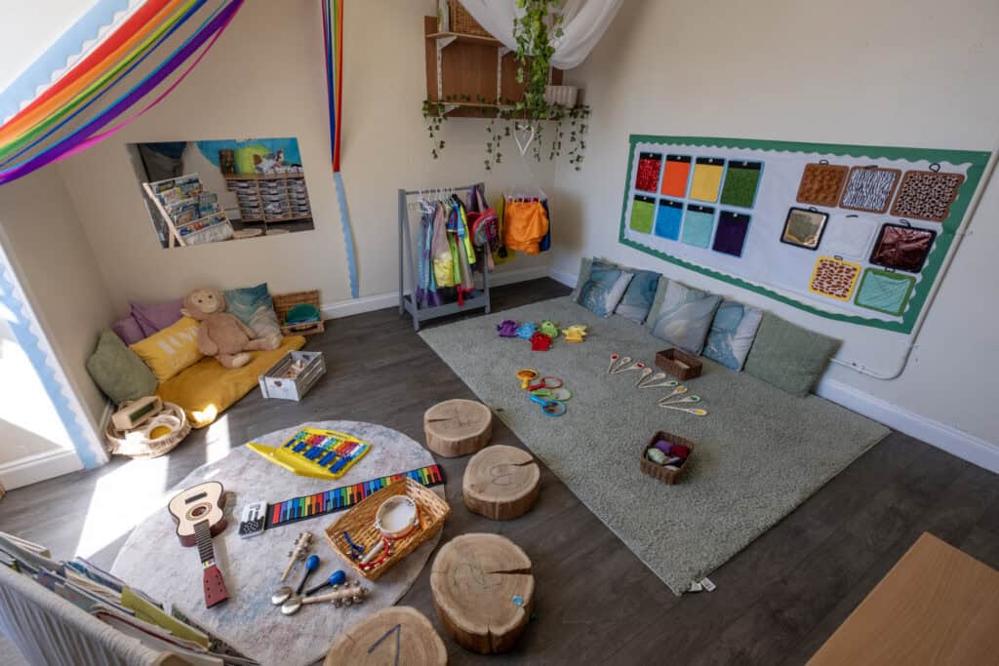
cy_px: 333
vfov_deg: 77.3
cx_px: 500
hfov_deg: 100.4
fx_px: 416
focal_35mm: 15
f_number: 4.5
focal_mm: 10
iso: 160
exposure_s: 1/50
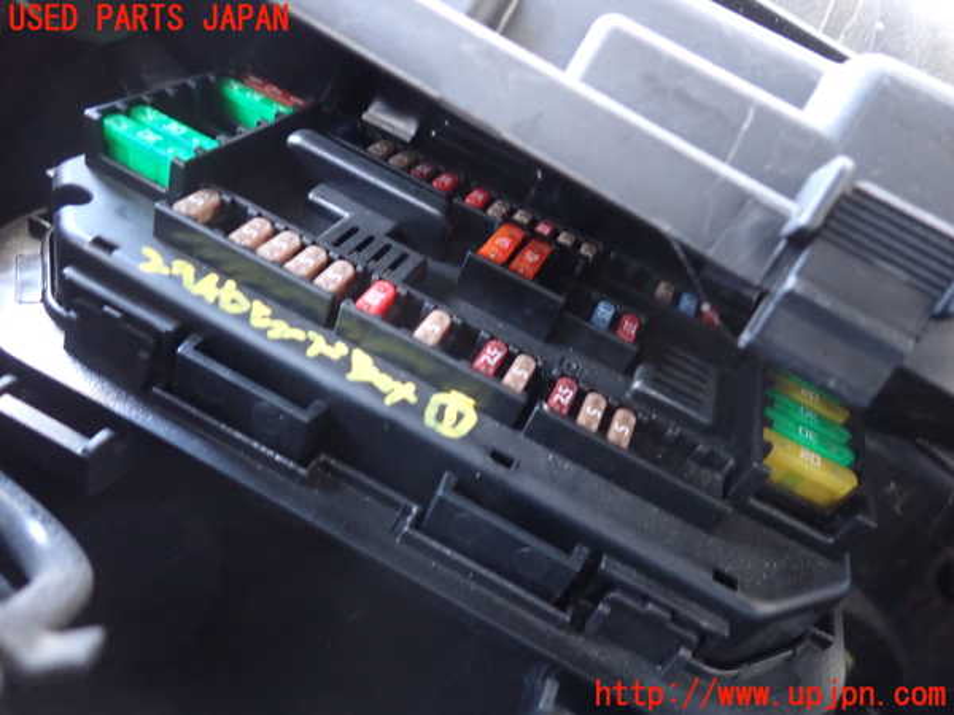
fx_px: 689
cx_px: 477
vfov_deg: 54.9
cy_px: 358
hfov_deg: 69.4
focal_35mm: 25
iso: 800
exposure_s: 1/25
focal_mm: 4.5
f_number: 2
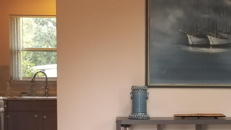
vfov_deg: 13.8
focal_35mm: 87
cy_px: 106
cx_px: 158
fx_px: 533
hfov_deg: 24.3
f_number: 1.7
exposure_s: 1/60
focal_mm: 4.3
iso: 64
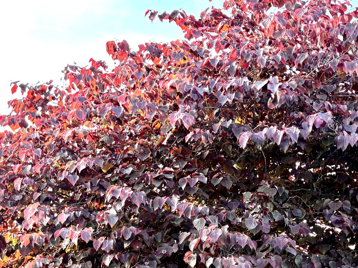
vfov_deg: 21.0
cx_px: 155
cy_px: 305
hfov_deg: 29.4
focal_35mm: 66
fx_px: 682
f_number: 1.6
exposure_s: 1/121
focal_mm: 5.96
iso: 64
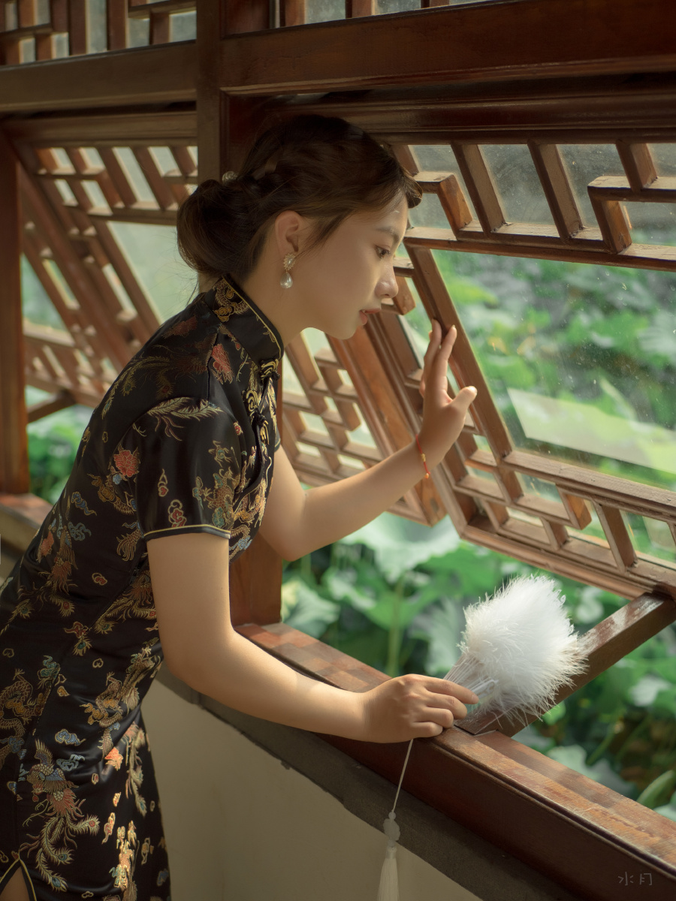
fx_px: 1302
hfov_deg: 29.1
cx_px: 338
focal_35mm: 50
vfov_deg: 38.2
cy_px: 450
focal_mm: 25
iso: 200
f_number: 1.8
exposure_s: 1/1250
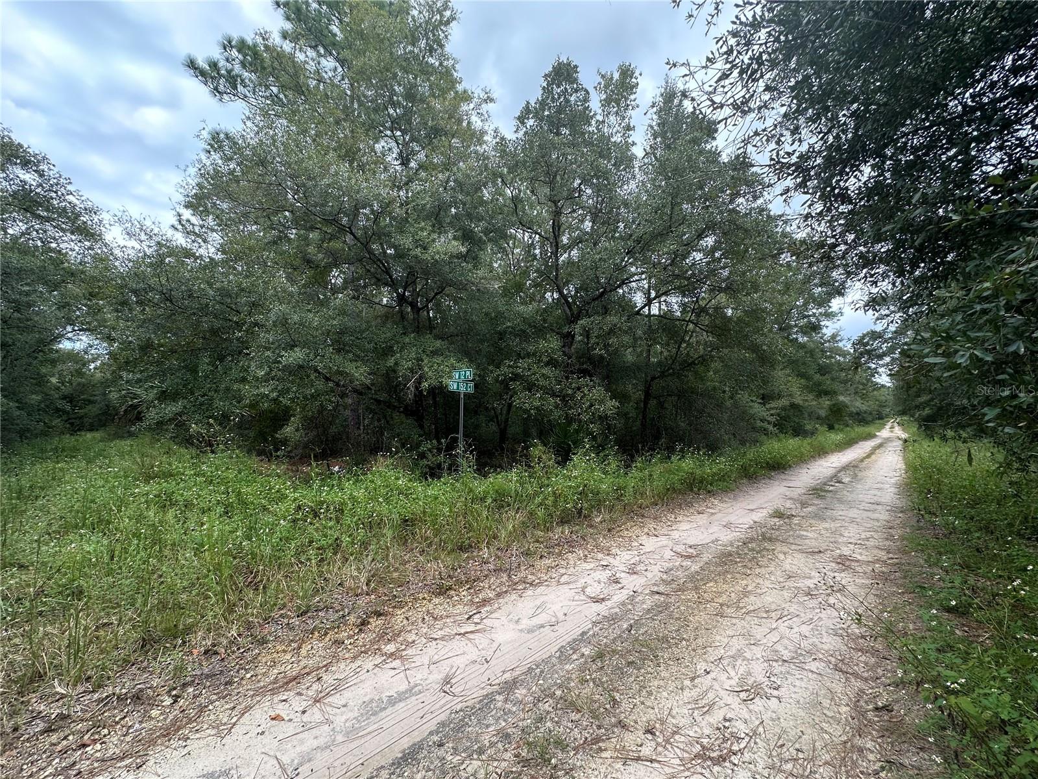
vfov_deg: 85.7
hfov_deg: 102.1
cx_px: 519
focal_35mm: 14
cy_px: 390
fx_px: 420
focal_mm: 2.22
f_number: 2.2
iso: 40
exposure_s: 1/241
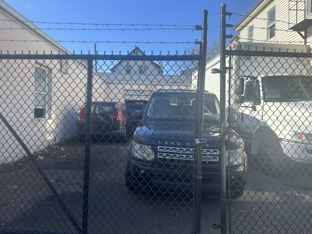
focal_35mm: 24
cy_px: 117
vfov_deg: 56.8
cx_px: 156
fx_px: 216
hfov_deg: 71.6
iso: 80
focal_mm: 6.86
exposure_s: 1/2299
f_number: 1.78
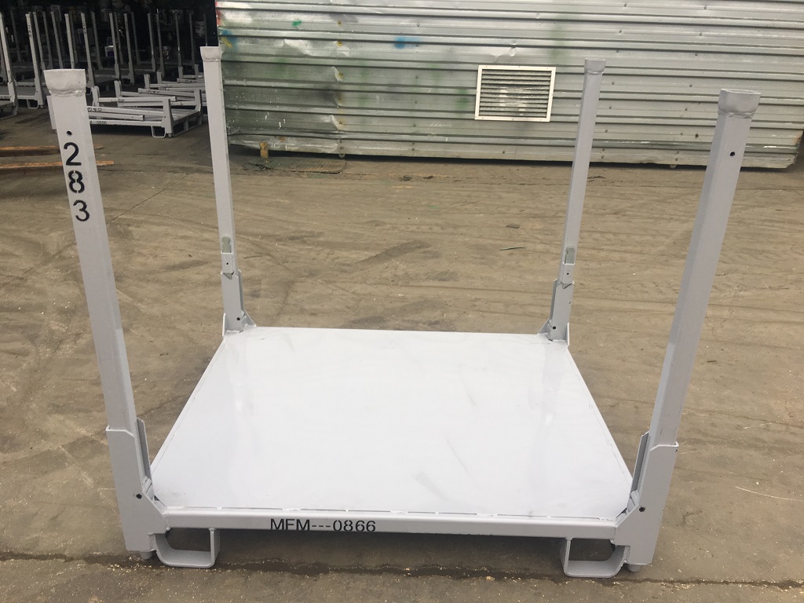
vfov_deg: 48.2
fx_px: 674
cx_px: 402
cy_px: 302
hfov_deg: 61.7
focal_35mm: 29
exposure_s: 1/50
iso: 25
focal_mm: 4.15
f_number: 2.2
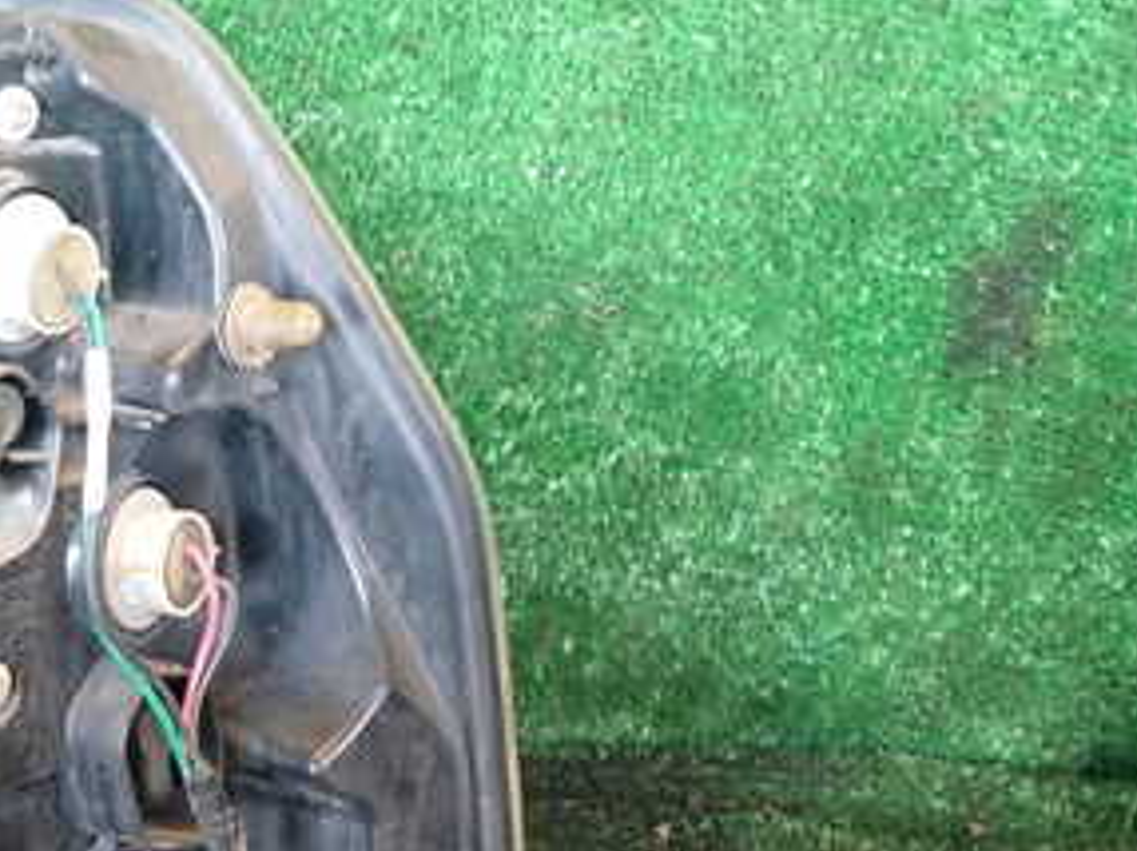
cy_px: 636
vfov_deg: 23.0
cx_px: -24
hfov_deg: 28.7
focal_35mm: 63
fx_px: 2068
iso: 400
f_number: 2.3
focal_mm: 5.4
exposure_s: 1/30
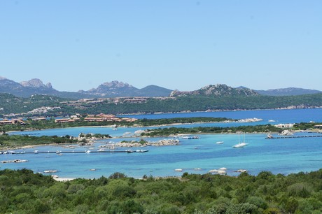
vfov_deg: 16.5
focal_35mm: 82
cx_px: 161
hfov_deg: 24.6
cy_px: 107
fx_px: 737
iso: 200
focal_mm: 55
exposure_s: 1/200
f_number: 13
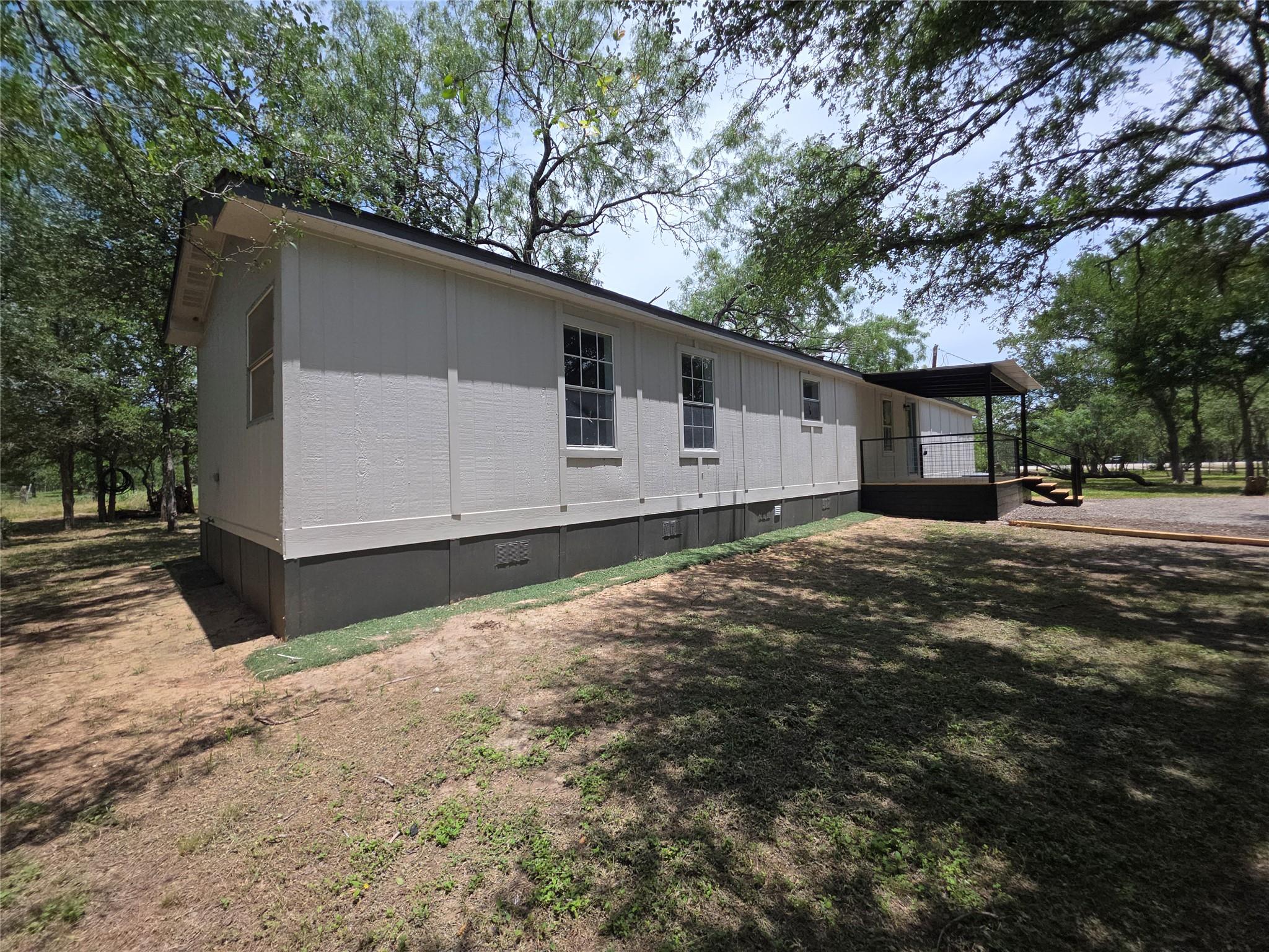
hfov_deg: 106.2
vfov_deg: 89.9
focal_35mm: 13
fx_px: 477
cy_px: 476
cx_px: 634
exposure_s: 1/2000
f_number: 1.9
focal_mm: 2.2
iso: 40
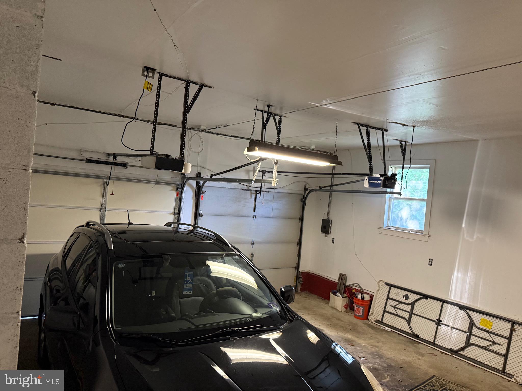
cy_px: 196
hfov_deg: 71.6
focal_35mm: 24
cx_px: 261
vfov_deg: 56.8
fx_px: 362
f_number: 1.78
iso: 640
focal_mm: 6.76
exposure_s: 1/40
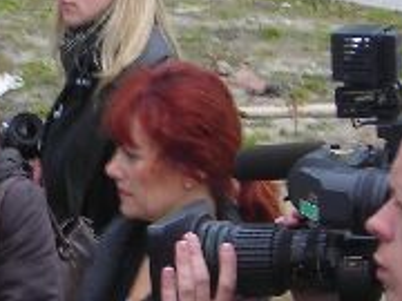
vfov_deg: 8.8
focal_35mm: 169
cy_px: 223
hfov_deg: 11.4
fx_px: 1963
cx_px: -138
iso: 50
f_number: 3.2
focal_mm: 6.3
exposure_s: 1/16.6
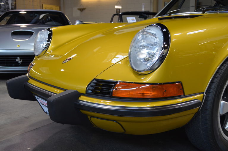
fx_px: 275
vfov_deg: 30.7
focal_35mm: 44
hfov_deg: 45.1
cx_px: 114
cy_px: 76
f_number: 4.5
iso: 800
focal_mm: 29
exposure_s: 1/60
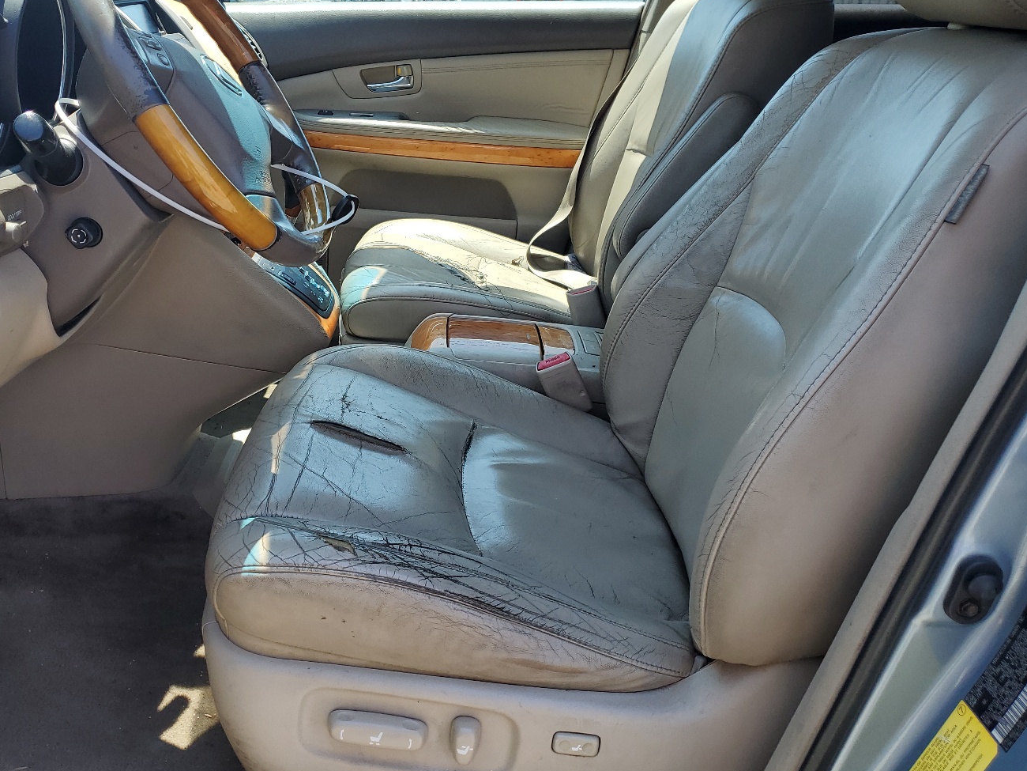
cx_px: 411
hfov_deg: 56.4
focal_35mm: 32
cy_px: 340
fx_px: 949
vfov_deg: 44.1
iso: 50
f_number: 1.5
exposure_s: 1/833
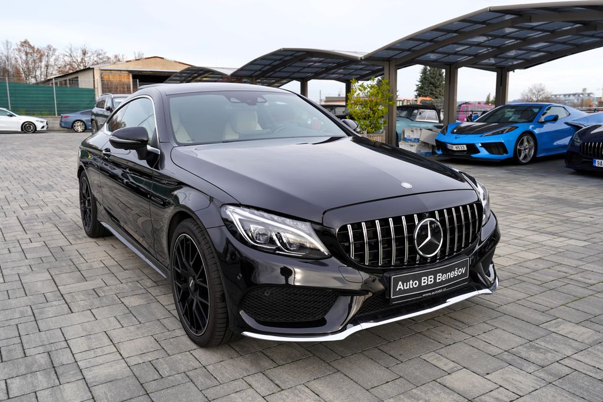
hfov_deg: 58.7
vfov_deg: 41.1
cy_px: 201
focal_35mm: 32
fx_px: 536
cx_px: 302
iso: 100
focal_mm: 32
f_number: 5.6
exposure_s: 1/125
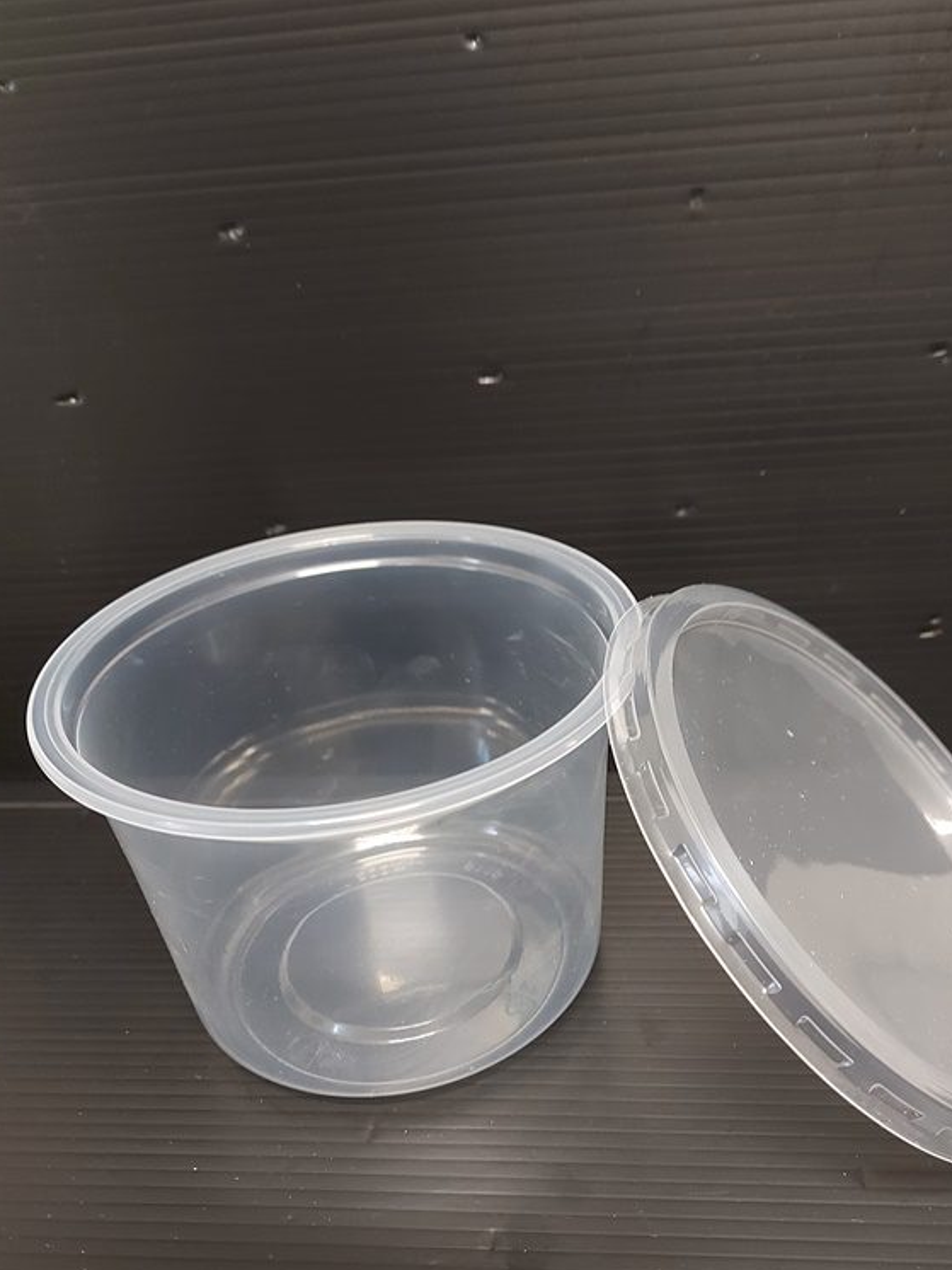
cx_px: 527
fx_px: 1063
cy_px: 738
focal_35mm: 29
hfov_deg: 48.2
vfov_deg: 61.3
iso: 500
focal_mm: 5.23
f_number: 1.8
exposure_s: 1/25
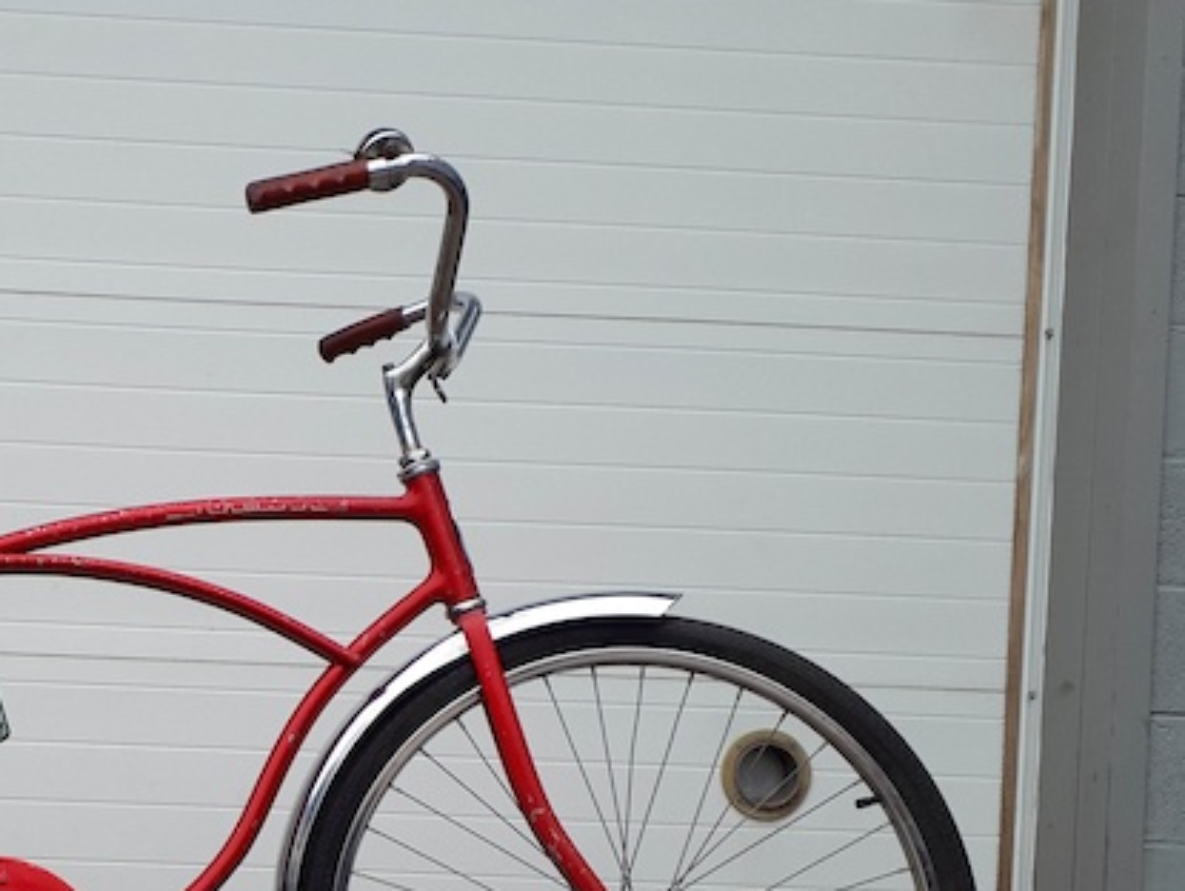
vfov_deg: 27.4
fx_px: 1782
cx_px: 123
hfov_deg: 34.7
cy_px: 748
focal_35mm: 52
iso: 40
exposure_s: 1/165
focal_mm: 3.6
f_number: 1.9
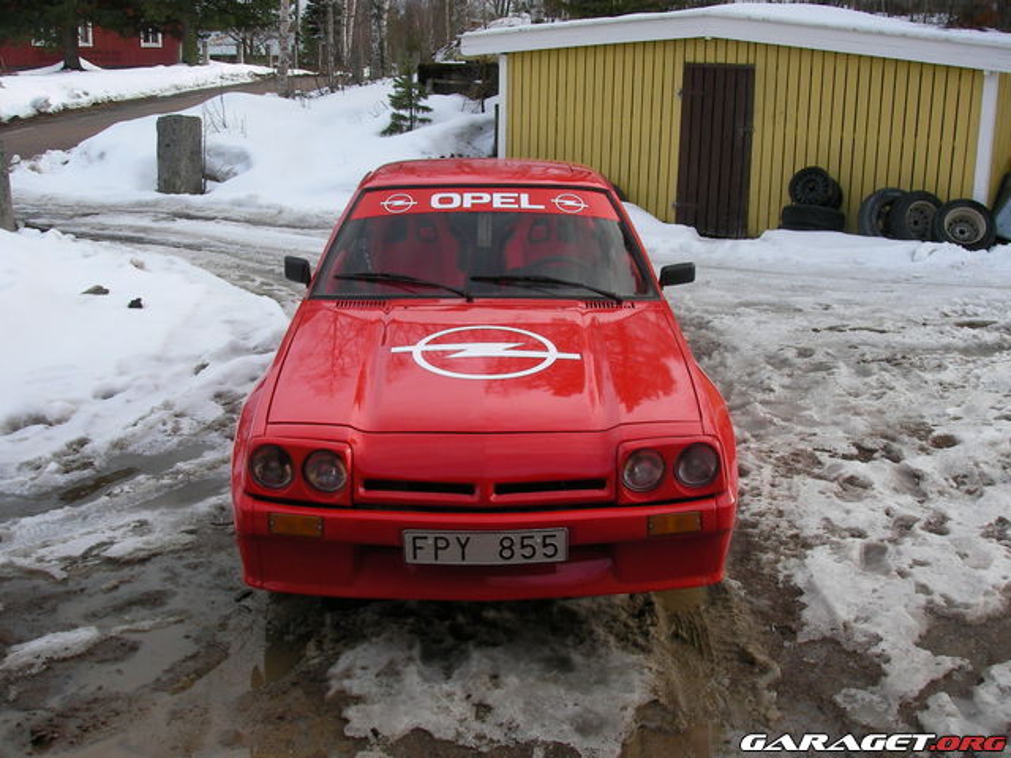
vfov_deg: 37.7
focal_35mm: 38
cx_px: 506
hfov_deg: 49.0
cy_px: 379
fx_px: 1110
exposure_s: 1/140
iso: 50
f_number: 6.6
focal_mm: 6.3
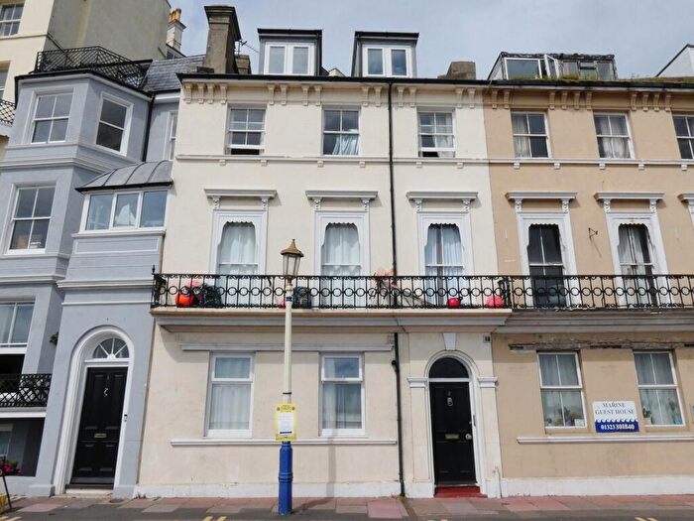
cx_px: 347
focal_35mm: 20
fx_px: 401
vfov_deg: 66.0
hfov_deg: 81.7
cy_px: 260
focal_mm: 3.6
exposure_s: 1/1000
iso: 80
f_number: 6.3
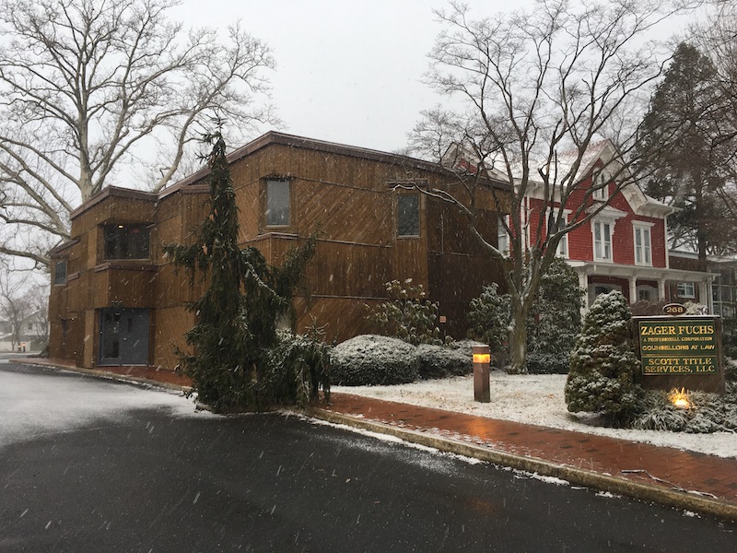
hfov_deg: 61.7
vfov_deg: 48.2
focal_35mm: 29
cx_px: 368
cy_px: 276
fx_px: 617
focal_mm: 4.15
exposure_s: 1/60
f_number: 2.2
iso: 32
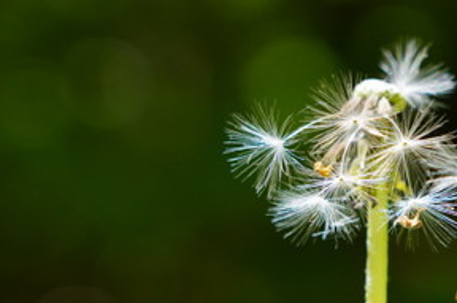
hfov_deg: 9.4
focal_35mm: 219
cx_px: 425
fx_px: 2775
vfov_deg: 6.2
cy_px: 228
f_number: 6.3
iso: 320
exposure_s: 1/400
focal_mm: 105
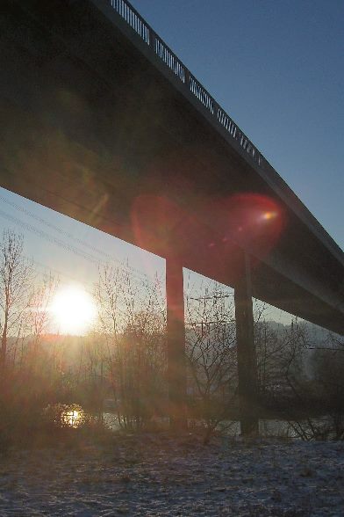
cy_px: 258
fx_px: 487
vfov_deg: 55.8
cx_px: 172
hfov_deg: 38.9
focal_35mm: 34
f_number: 5.6
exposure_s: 1/1500
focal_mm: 5.6
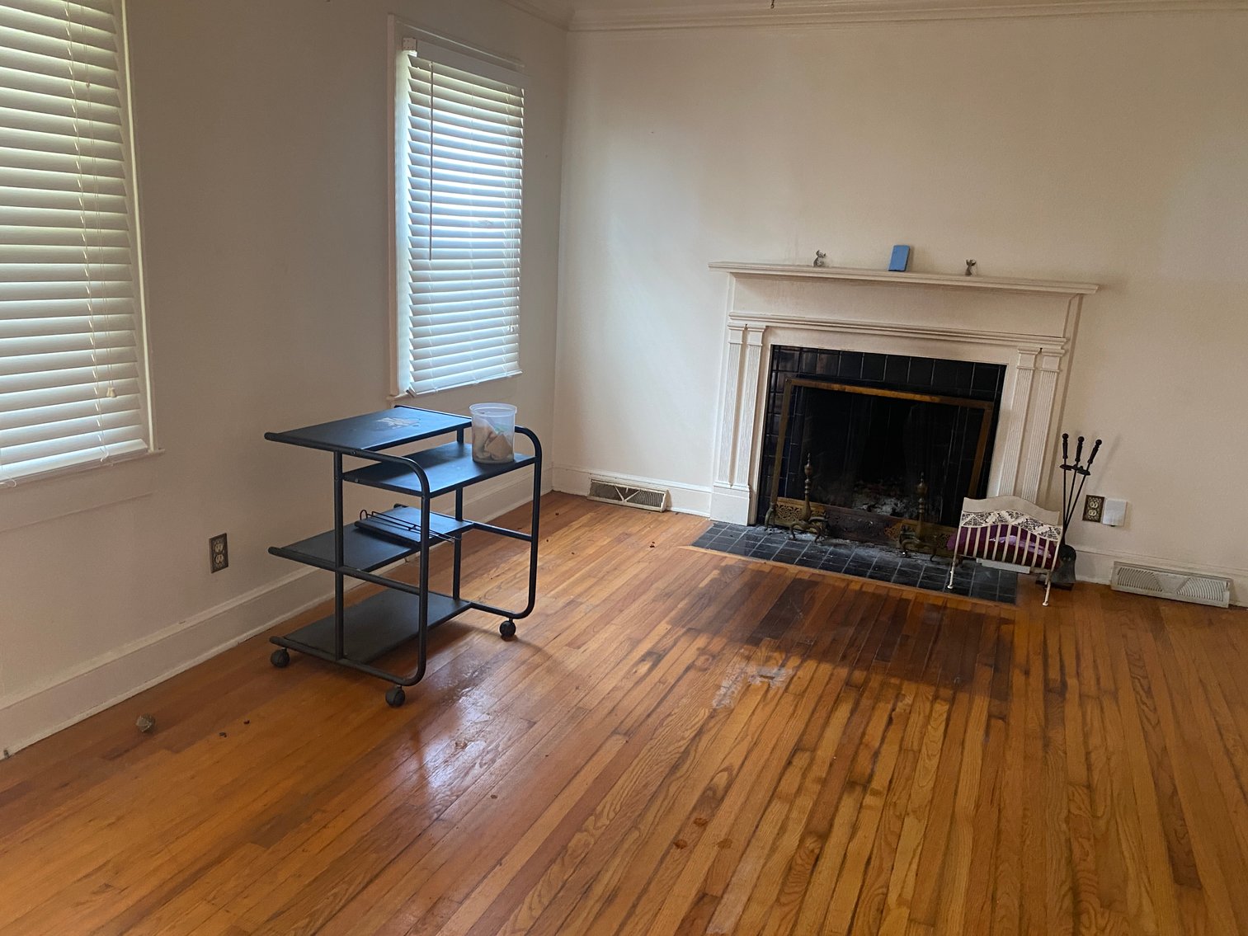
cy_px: 468
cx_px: 624
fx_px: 937
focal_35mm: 26
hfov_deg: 67.3
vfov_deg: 53.1
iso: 250
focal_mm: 4.25
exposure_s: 1/60
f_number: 1.8
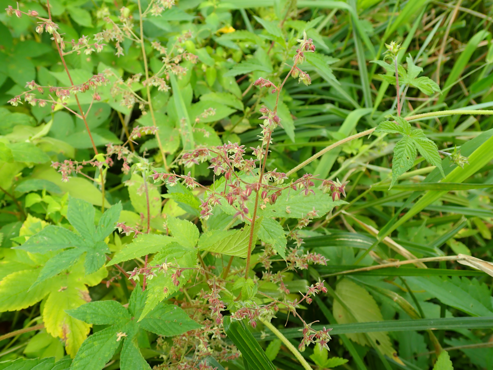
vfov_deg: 46.8
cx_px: 246
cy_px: 185
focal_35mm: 30
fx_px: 427
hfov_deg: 60.0
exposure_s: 1/400
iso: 100
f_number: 3.2
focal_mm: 5.5
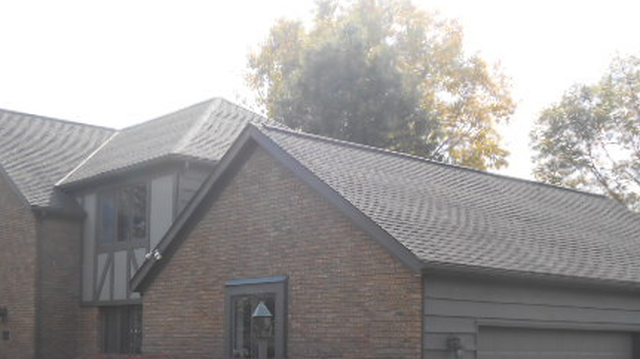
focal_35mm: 55
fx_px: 933
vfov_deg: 21.4
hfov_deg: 37.8
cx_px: 269
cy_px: 314
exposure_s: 1/320
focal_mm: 6
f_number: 3.9
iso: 80
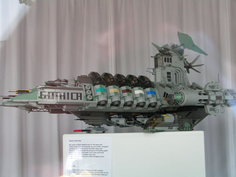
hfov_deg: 40.4
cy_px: 88
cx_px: 118
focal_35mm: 47
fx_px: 320
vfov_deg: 30.9
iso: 50
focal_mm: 7.8
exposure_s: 1/50
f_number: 2.8
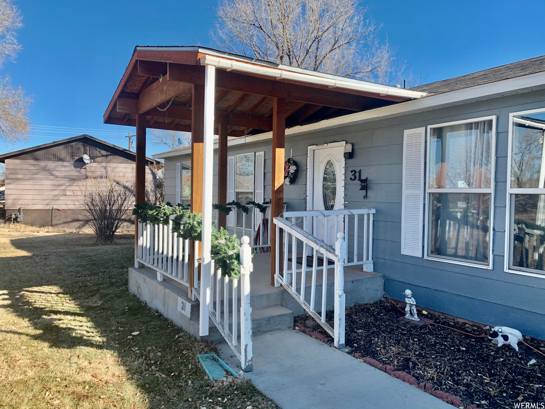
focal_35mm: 26
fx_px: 409
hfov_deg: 67.3
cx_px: 272
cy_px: 204
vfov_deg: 53.1
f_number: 1.8
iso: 25
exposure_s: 1/972
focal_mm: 4.25
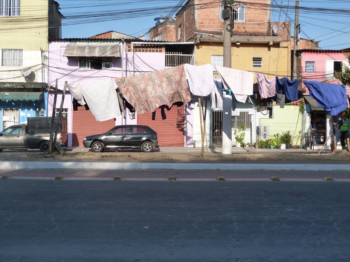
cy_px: 131
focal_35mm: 41
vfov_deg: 35.1
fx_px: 415
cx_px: 175
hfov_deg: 45.8
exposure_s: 1/320
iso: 125
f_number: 5.6
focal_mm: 7.4
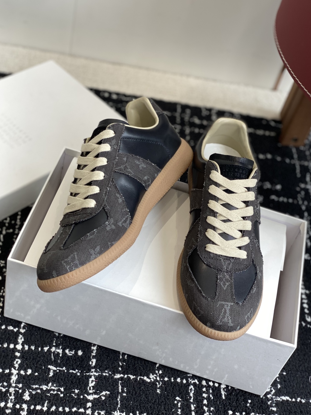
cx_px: 153
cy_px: 204
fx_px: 647
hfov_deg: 27.0
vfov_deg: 35.5
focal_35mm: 54
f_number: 2
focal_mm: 6
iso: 40
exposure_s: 1/122
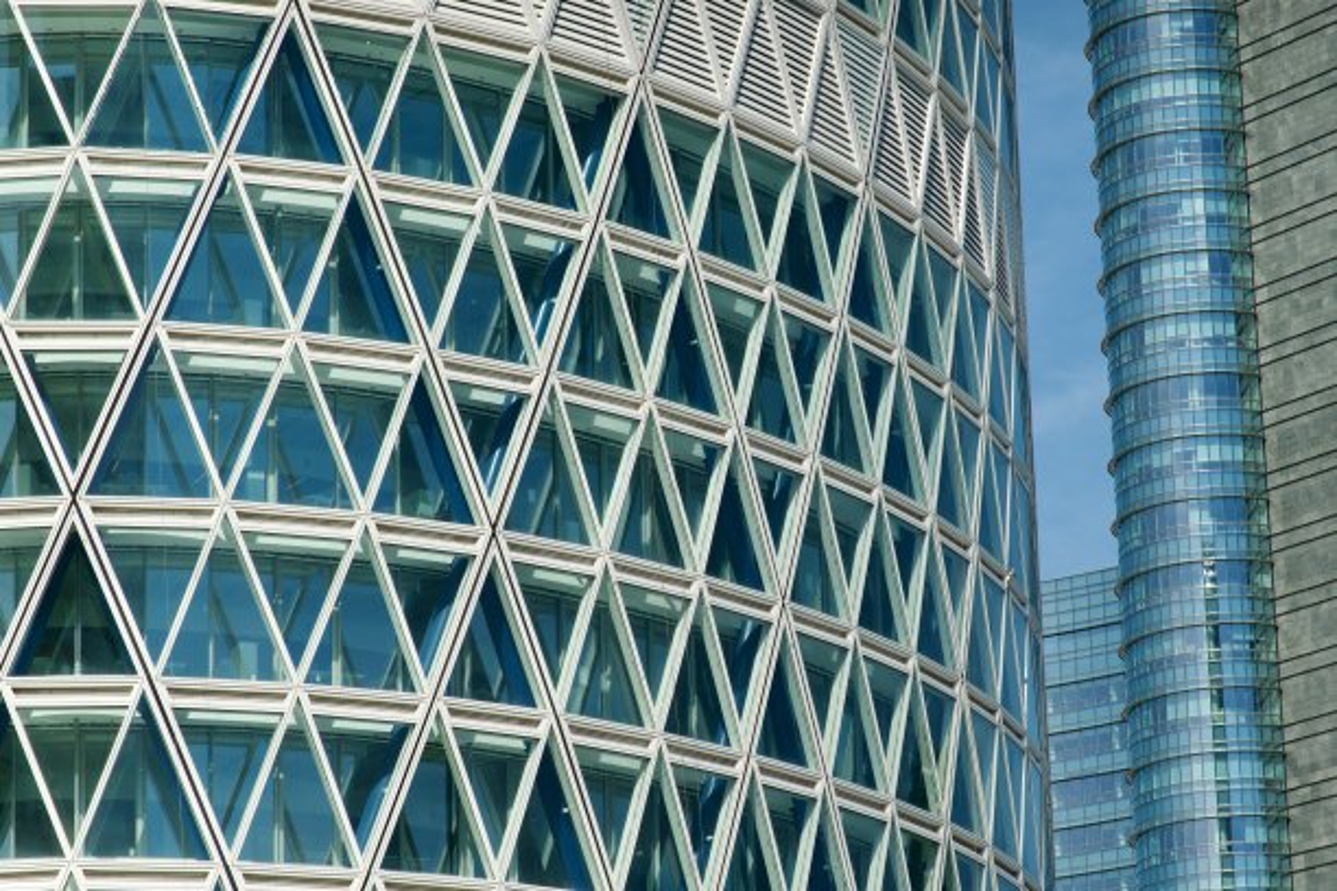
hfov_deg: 17.2
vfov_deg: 11.5
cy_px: 446
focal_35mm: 119
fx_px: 4419
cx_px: 668
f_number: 5.6
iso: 125
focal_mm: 43.55
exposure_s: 1/640
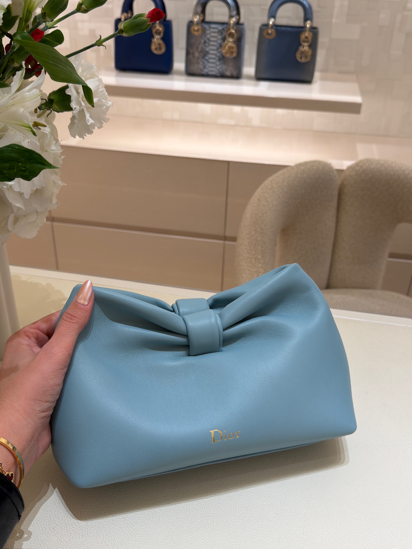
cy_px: 274
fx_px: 555
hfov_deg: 40.7
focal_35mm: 35
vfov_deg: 52.6
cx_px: 206
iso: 64
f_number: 1.78
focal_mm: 6.76
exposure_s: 1/163
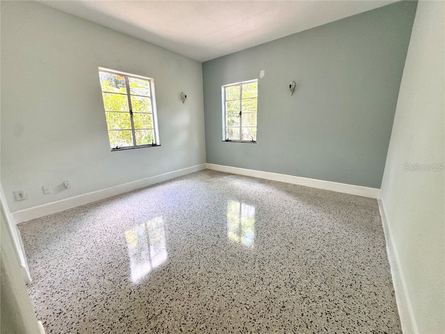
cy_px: 167
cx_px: 222
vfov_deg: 85.7
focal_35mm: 14
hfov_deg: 102.1
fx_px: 180
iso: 80
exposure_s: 1/99
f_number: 2.2
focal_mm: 2.22
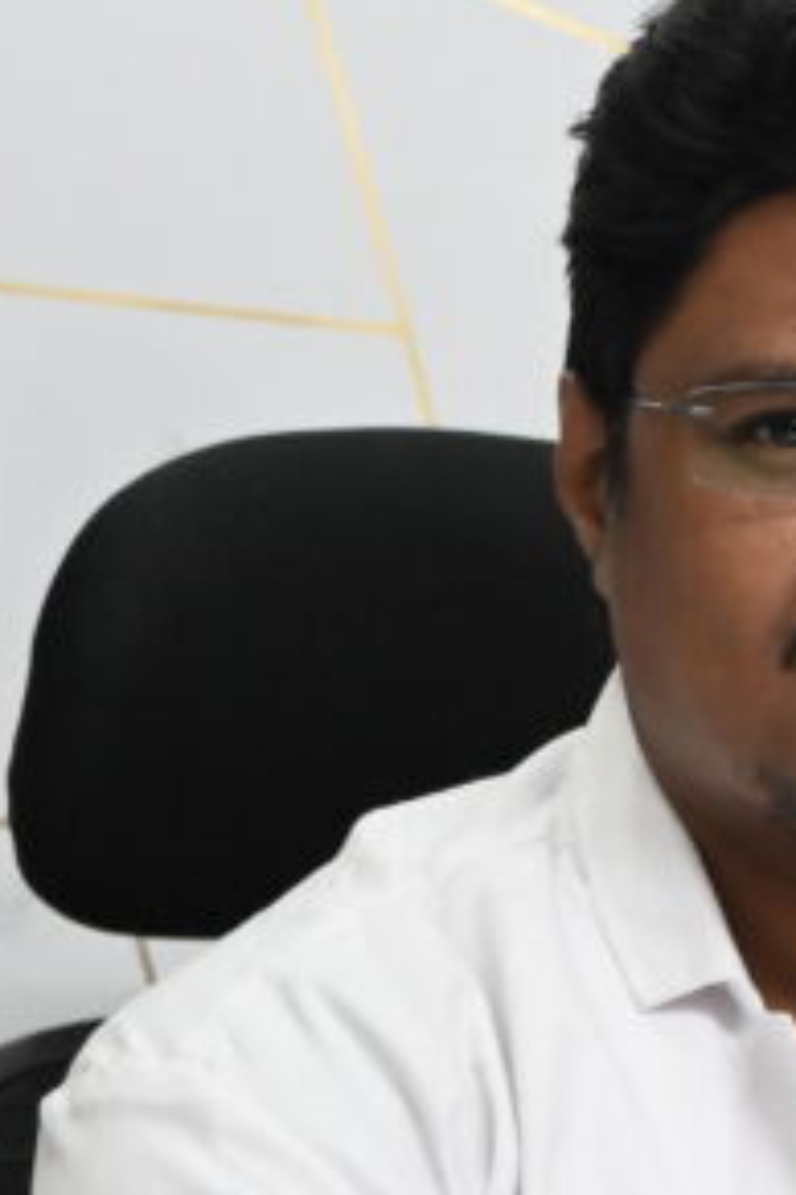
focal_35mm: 162
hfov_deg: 8.4
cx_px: 1013
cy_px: 710
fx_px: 5373
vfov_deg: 12.7
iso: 3200
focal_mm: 46
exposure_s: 1/80
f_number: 5.3
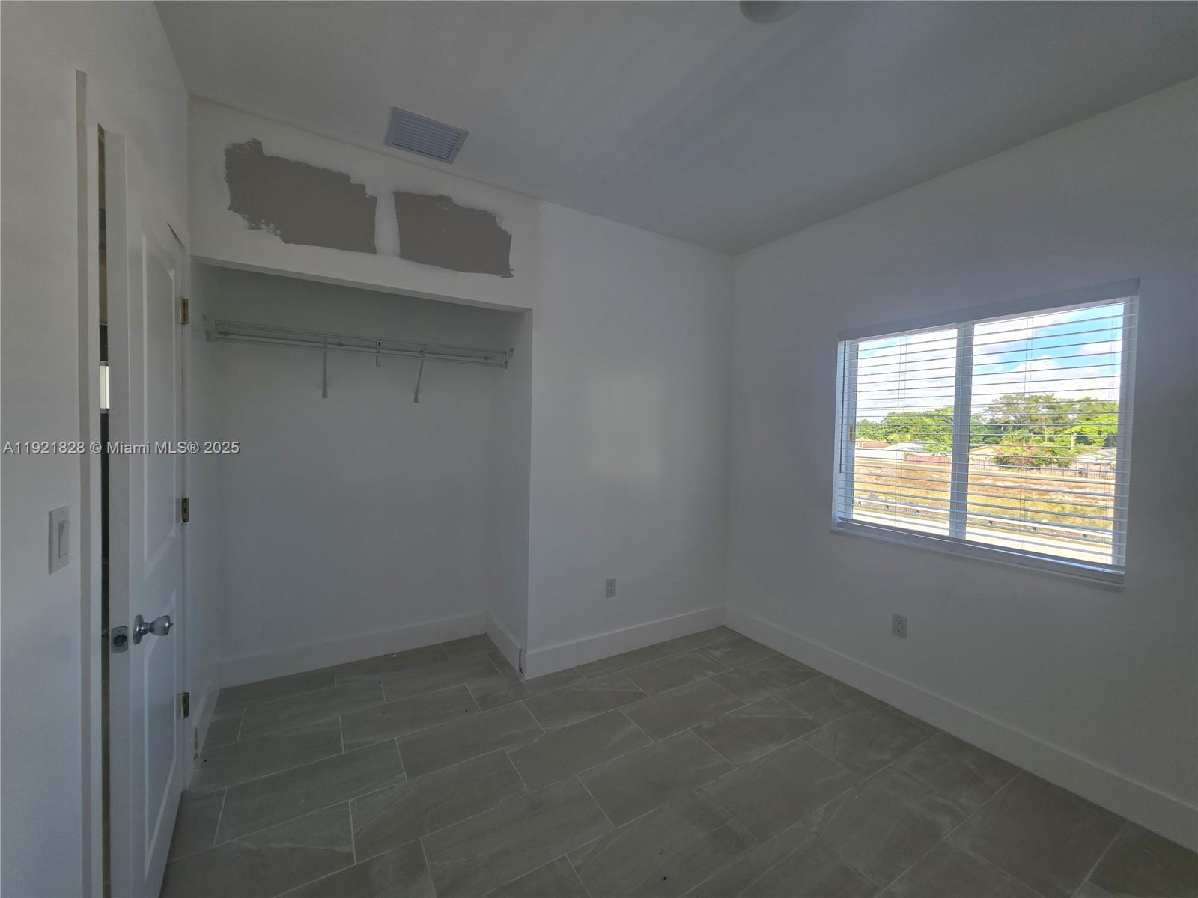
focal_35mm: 13
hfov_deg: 106.2
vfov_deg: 89.9
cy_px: 449
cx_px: 599
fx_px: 450
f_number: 1.9
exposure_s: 1/120
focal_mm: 2.2
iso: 25
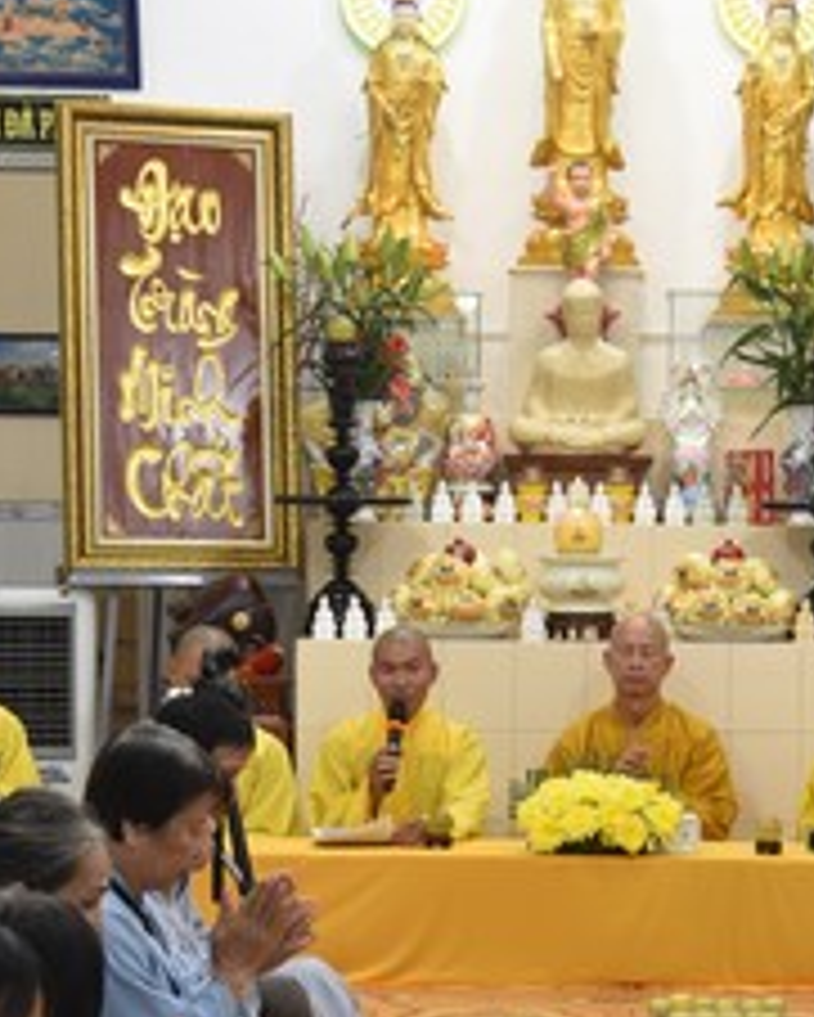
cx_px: 585
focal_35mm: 108
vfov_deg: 17.7
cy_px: 752
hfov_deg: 14.2
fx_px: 3250
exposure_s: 1/60
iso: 640
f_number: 4
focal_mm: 40
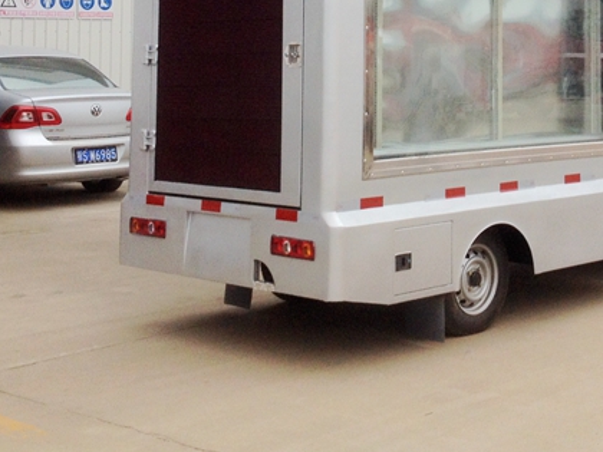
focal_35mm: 75
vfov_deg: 19.0
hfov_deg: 25.6
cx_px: 462
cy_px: -12
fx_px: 1306
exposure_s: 1/308
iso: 50
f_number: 2.4
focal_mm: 4.28
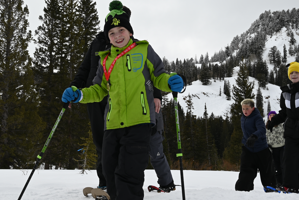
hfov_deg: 36.1
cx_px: 122
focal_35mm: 55
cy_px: 92
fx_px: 457
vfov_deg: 24.6
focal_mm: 35
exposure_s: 1/320
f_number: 9
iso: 100
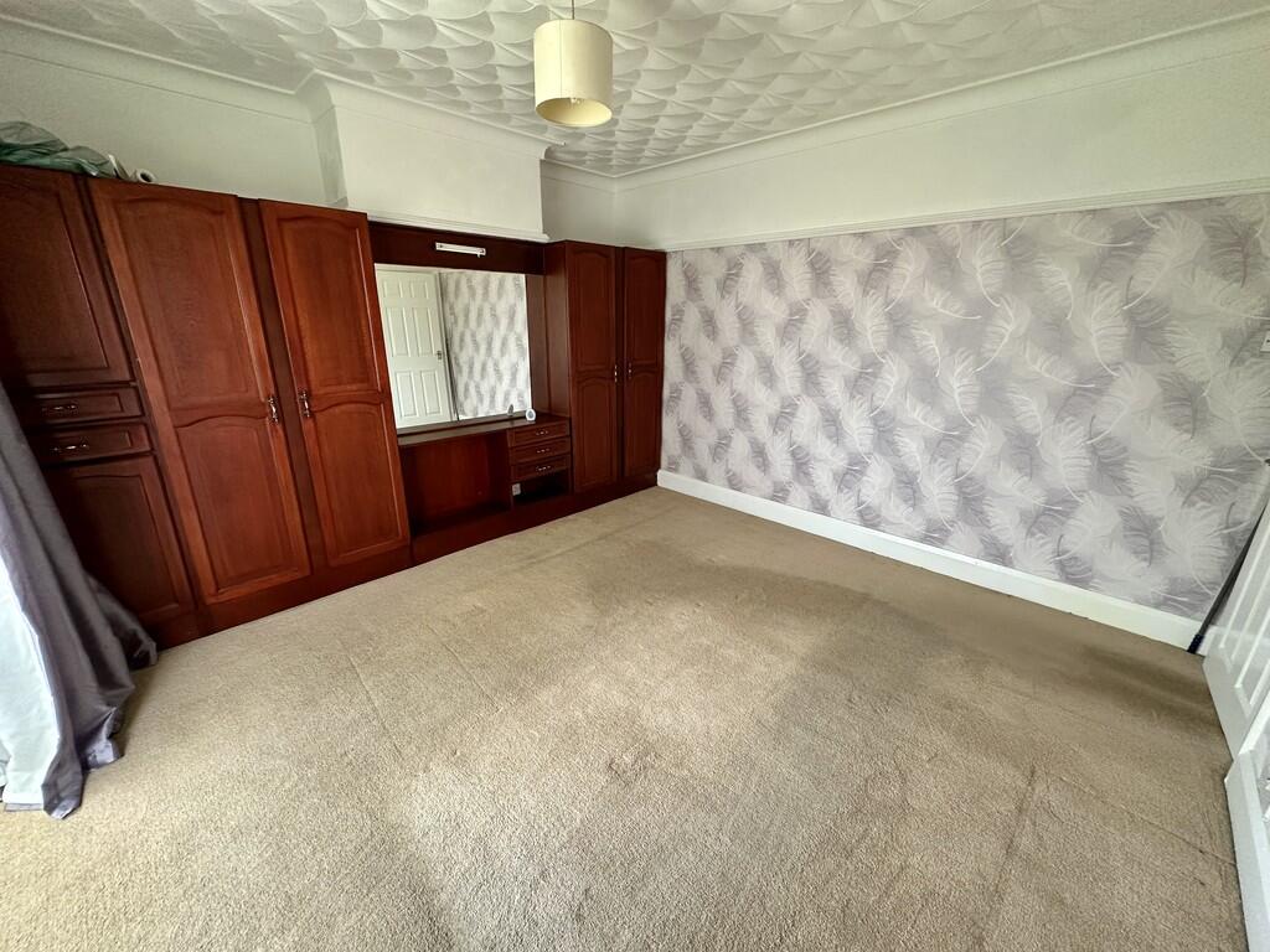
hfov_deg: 102.1
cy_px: 476
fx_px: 514
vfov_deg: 85.7
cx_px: 635
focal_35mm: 14
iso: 200
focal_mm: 2.22
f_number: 2.2
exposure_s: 1/99
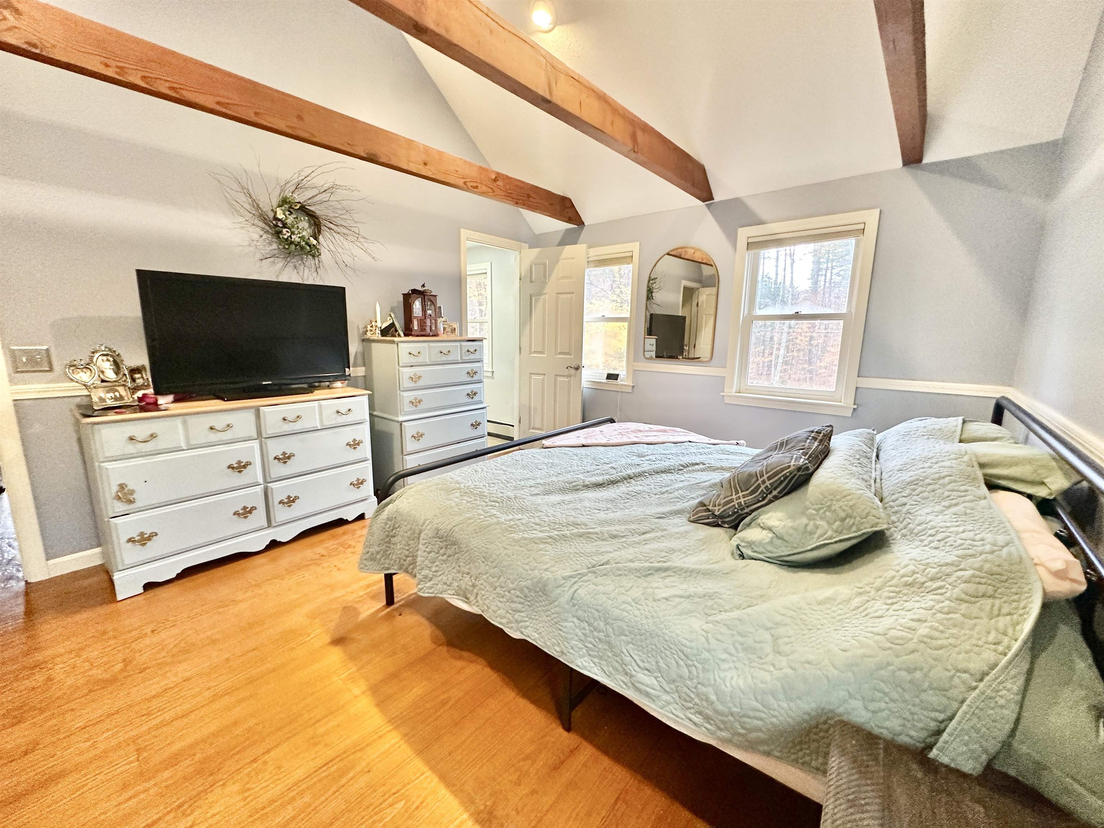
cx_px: 552
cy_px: 414
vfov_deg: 85.7
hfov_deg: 102.1
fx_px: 446
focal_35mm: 14
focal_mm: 2.22
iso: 250
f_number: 2.2
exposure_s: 1/60
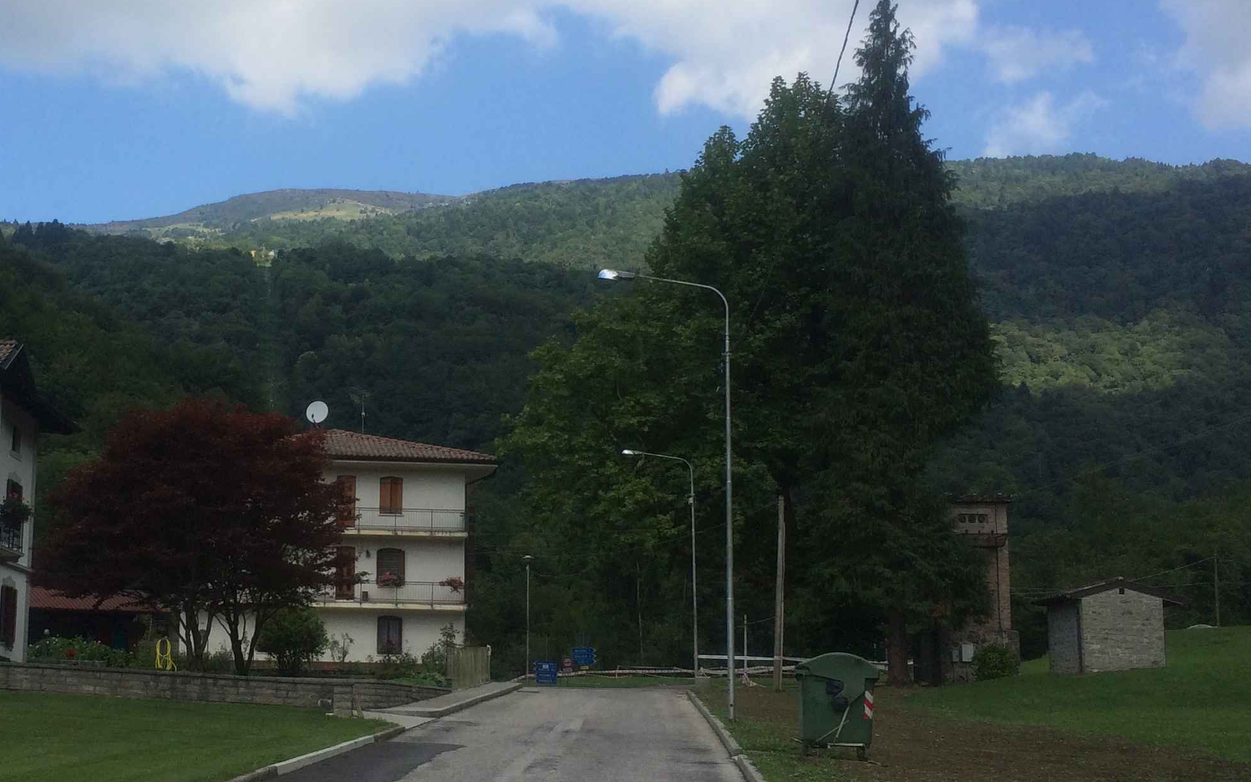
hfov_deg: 38.5
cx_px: 312
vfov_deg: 25.3
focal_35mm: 51
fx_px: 1739
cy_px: 449
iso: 32
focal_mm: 4.15
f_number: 2.2
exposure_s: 1/1642
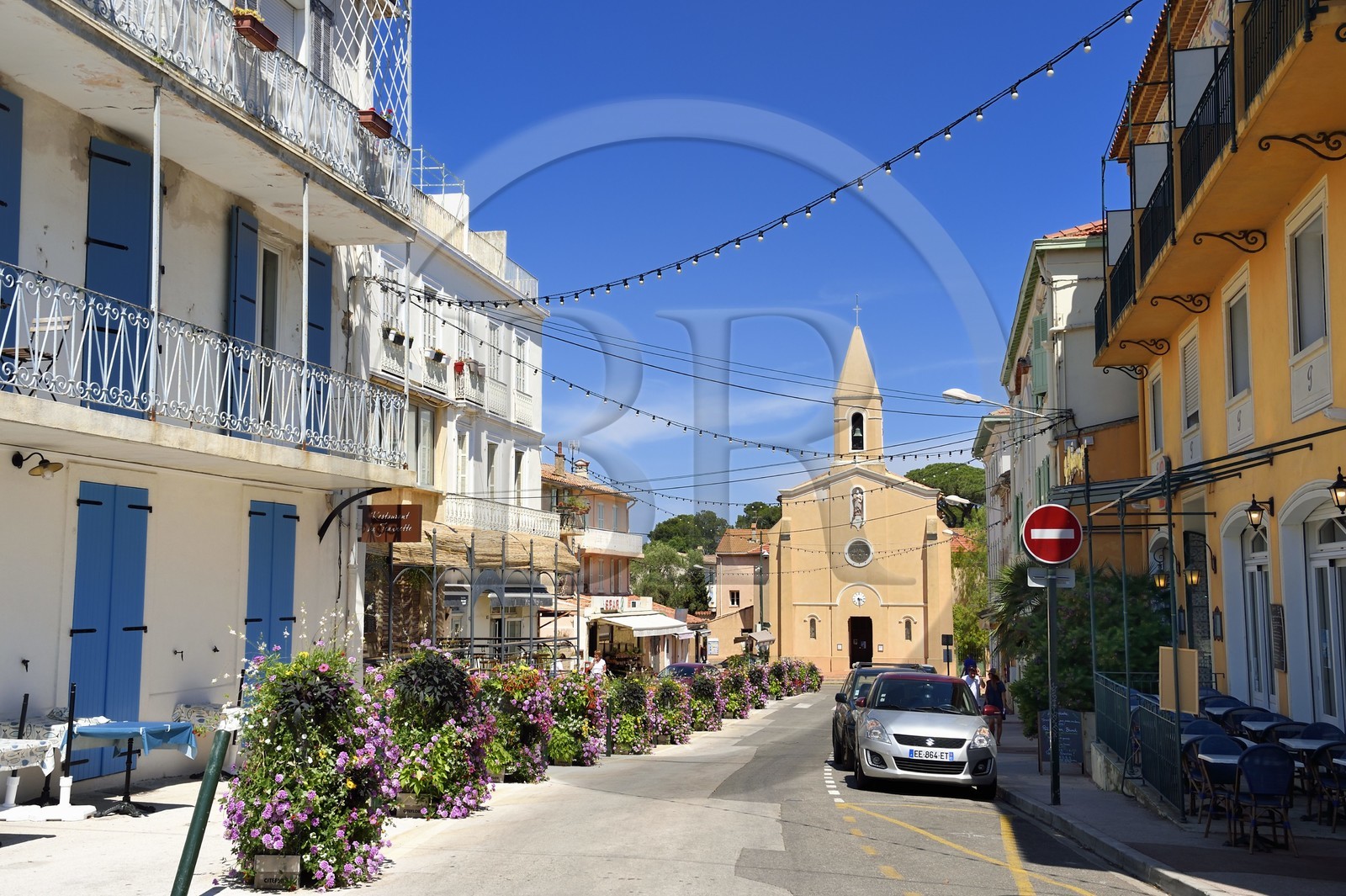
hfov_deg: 50.7
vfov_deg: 35.0
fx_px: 1420
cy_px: 448
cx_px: 673
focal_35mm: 38
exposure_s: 1/640
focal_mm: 38
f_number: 9
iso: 200
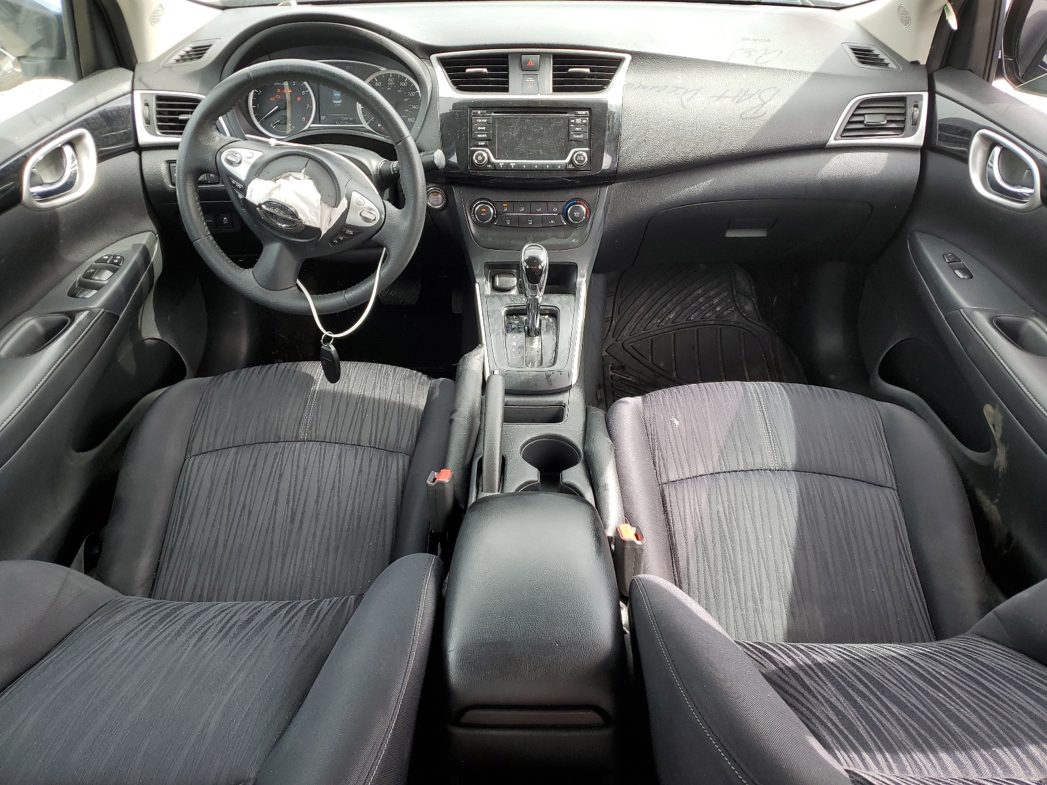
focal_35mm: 26
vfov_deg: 53.1
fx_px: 786
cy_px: 392
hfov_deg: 67.3
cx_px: 524
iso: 50
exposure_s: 1/303
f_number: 1.5
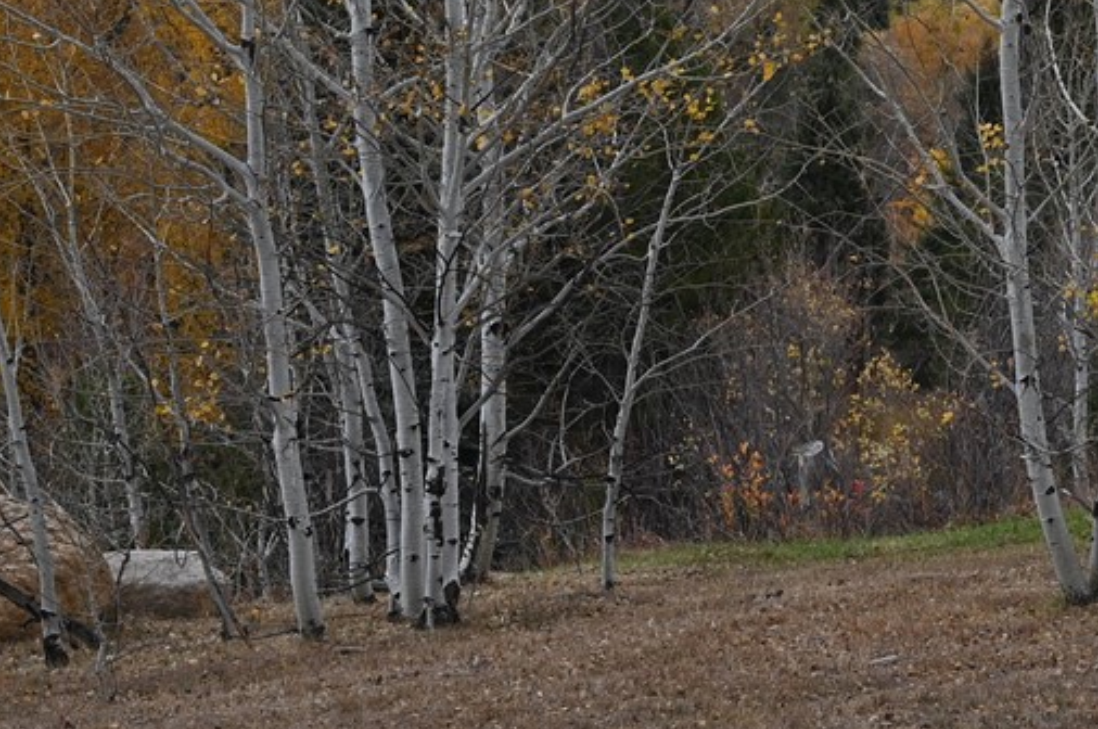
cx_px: 1478
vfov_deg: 9.7
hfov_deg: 13.9
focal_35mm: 141
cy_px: 125
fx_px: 4295
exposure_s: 1/250
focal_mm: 42
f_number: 6.3
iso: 100
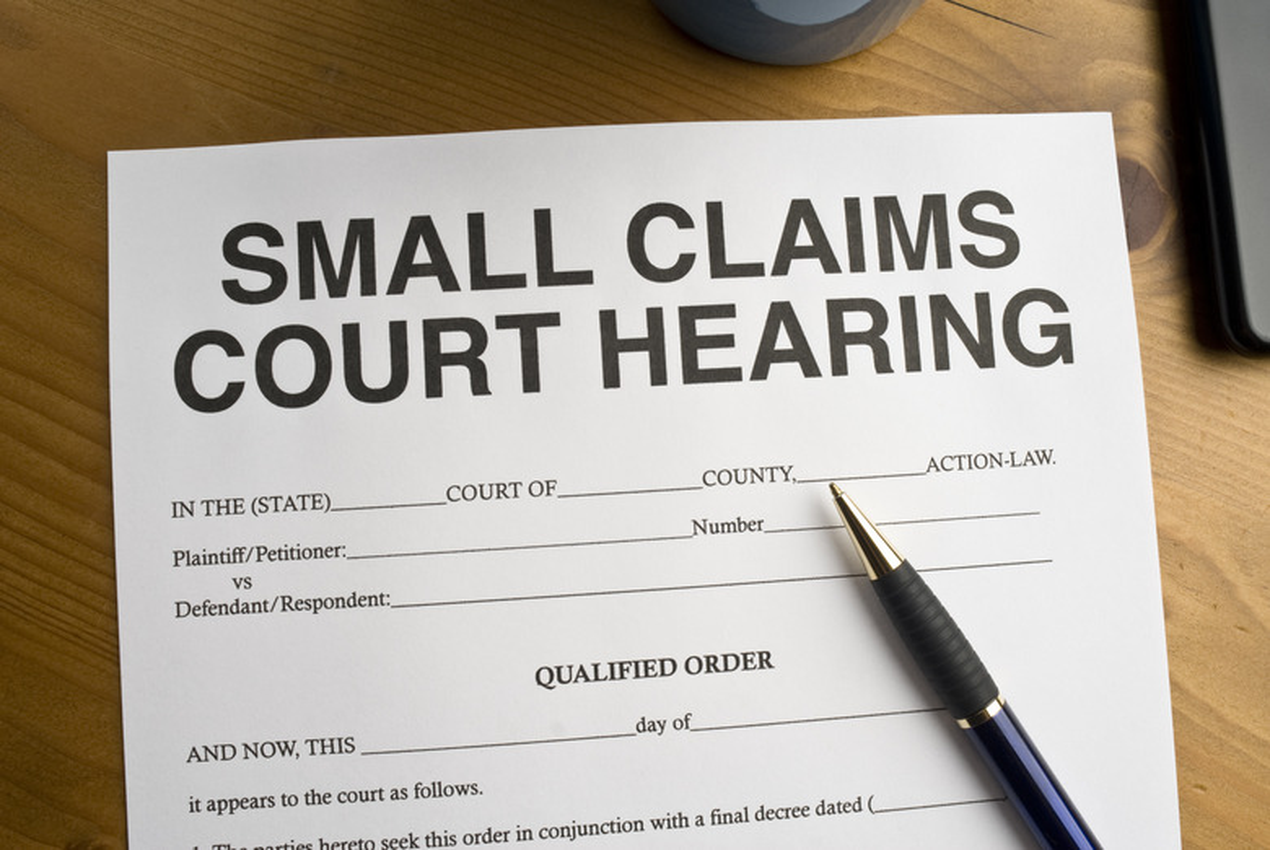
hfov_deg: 61.9
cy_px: 425
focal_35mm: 30
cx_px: 635
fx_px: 1060
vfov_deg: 43.7
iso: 100
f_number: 11
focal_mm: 20
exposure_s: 1/80
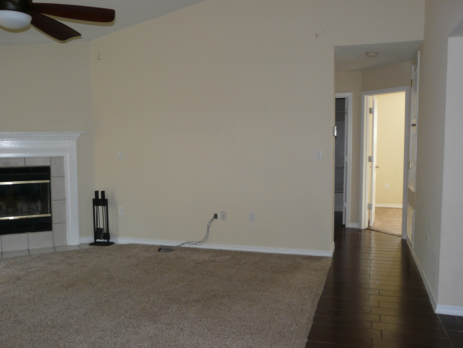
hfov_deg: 56.8
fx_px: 428
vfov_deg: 44.2
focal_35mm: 32
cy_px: 174
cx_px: 232
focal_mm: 5.2
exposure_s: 1/40
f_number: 2.8
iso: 100
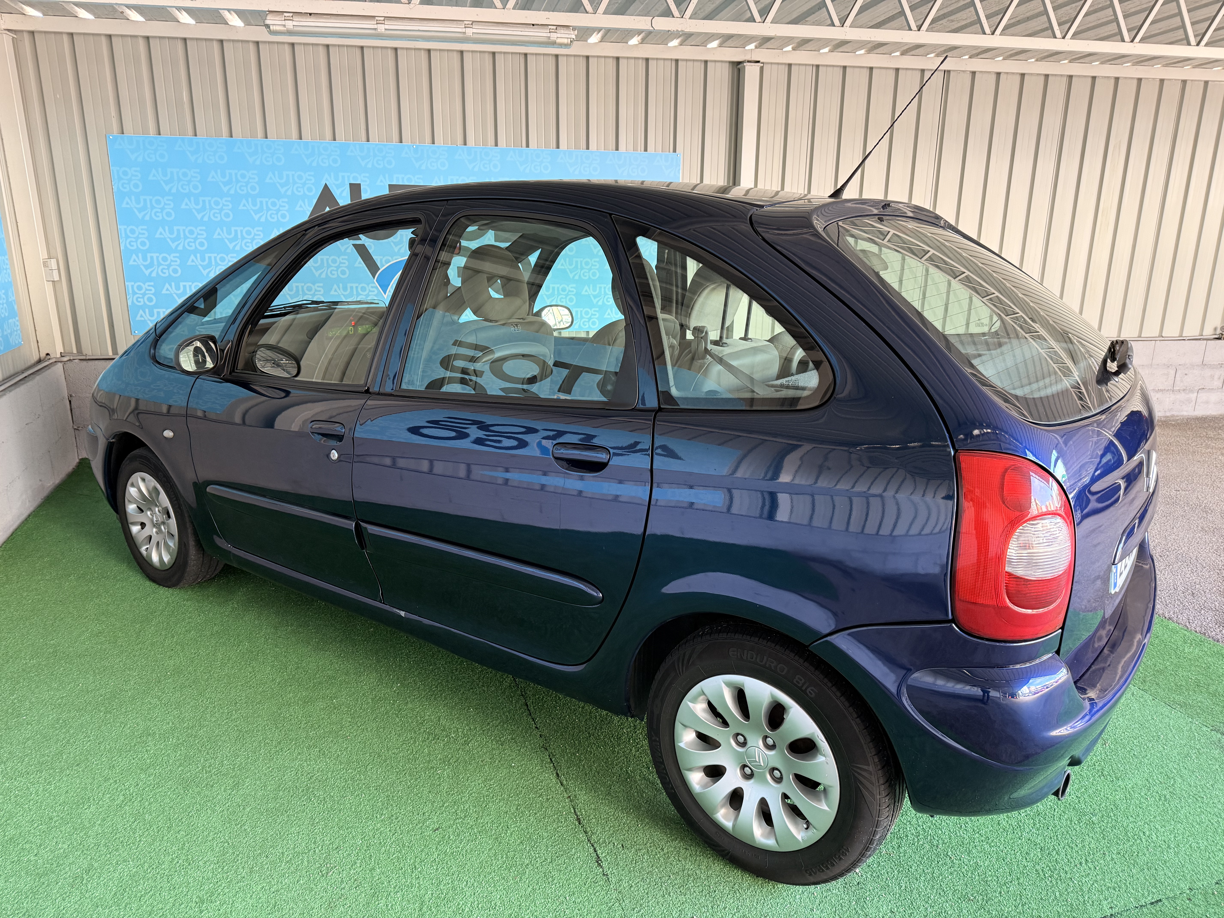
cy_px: 459
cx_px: 612
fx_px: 849
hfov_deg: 71.6
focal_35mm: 24
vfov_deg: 56.8
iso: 200
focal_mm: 6.76
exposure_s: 1/72
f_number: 1.78
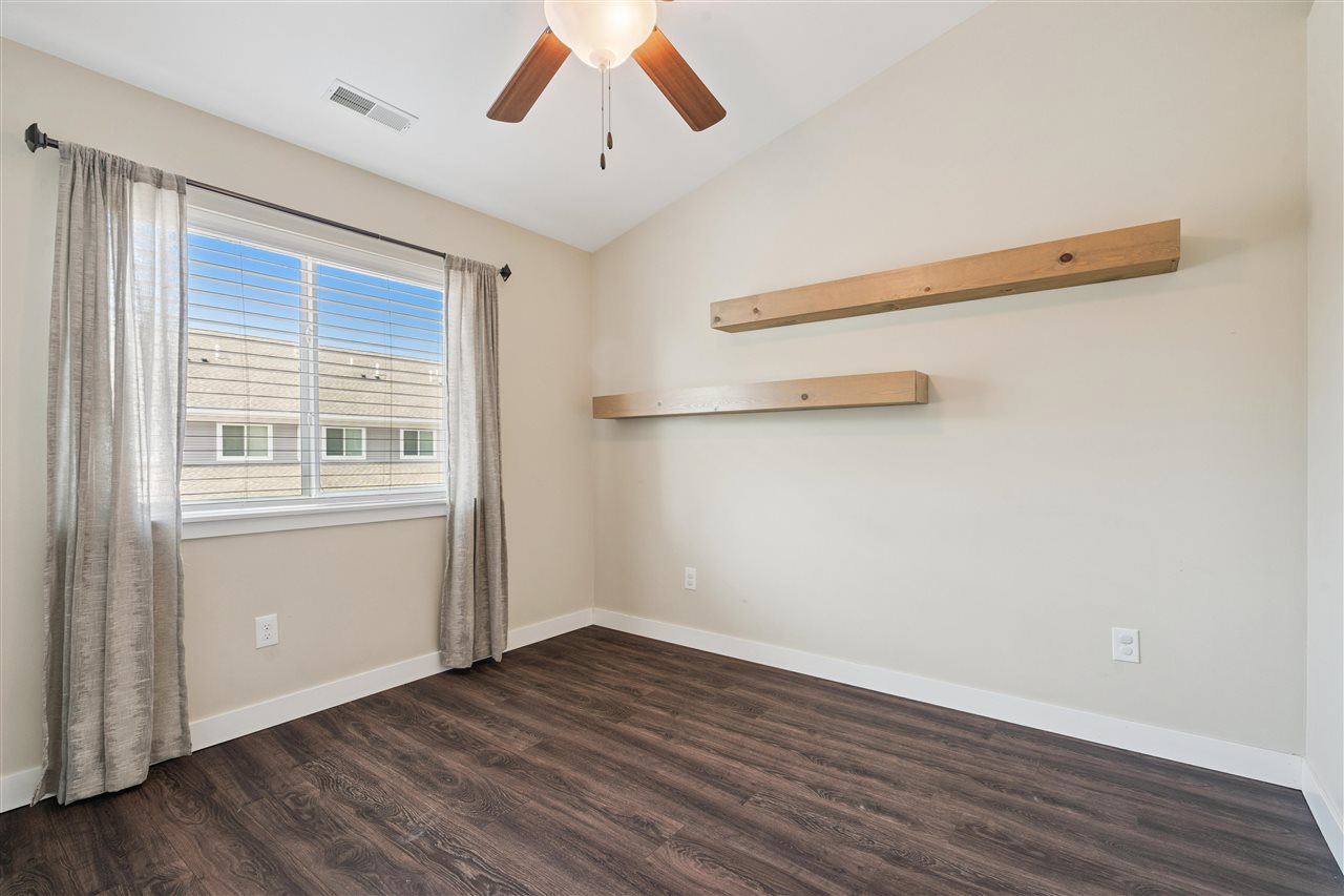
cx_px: 672
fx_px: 597
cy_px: 448
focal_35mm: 16
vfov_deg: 73.7
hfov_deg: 96.7
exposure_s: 1/6
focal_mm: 16
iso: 400
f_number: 10
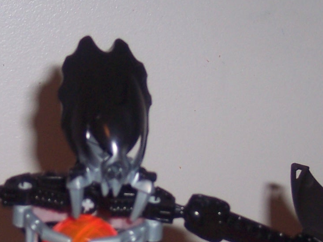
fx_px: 1148
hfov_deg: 16.0
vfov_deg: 12.0
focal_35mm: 123
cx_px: 88
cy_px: 223
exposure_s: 1/60
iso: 100
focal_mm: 8
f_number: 2.8
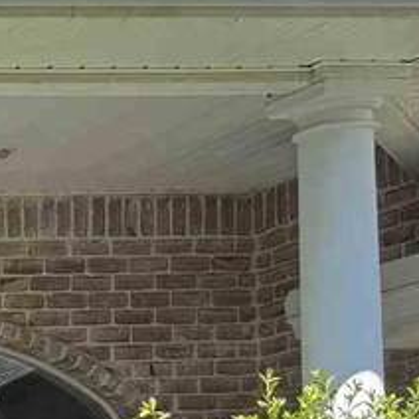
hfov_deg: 10.8
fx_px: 1753
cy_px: 623
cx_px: -704
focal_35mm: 128
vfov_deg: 12.9
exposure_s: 1/1678
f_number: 1.78
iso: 80
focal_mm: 6.76
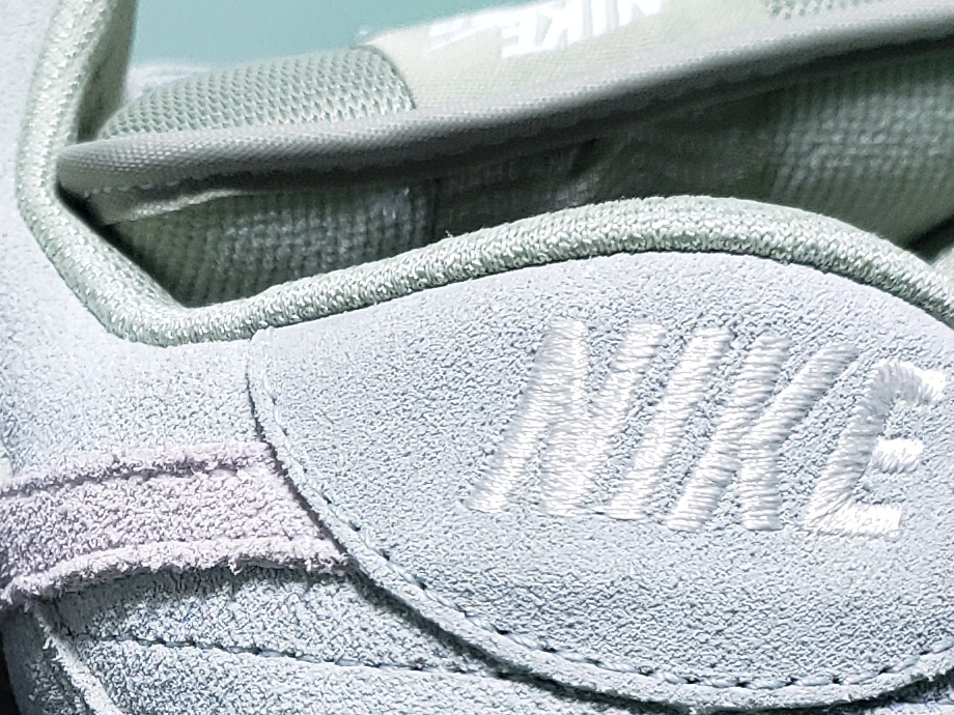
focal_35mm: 114
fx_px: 3142
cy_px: 789
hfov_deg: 16.9
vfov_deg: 12.8
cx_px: 15
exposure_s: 1/276
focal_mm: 4.3
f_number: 1.5
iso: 50
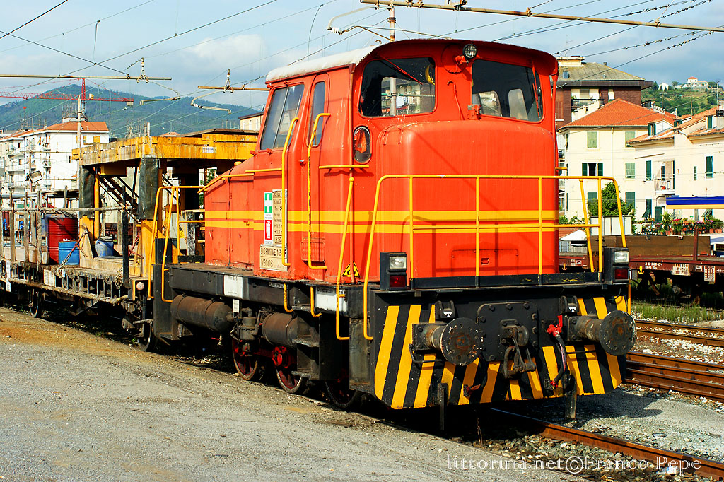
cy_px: 241
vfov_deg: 20.1
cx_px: 362
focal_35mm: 68
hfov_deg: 29.9
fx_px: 1357
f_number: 8
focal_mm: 45
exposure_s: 1/320
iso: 200
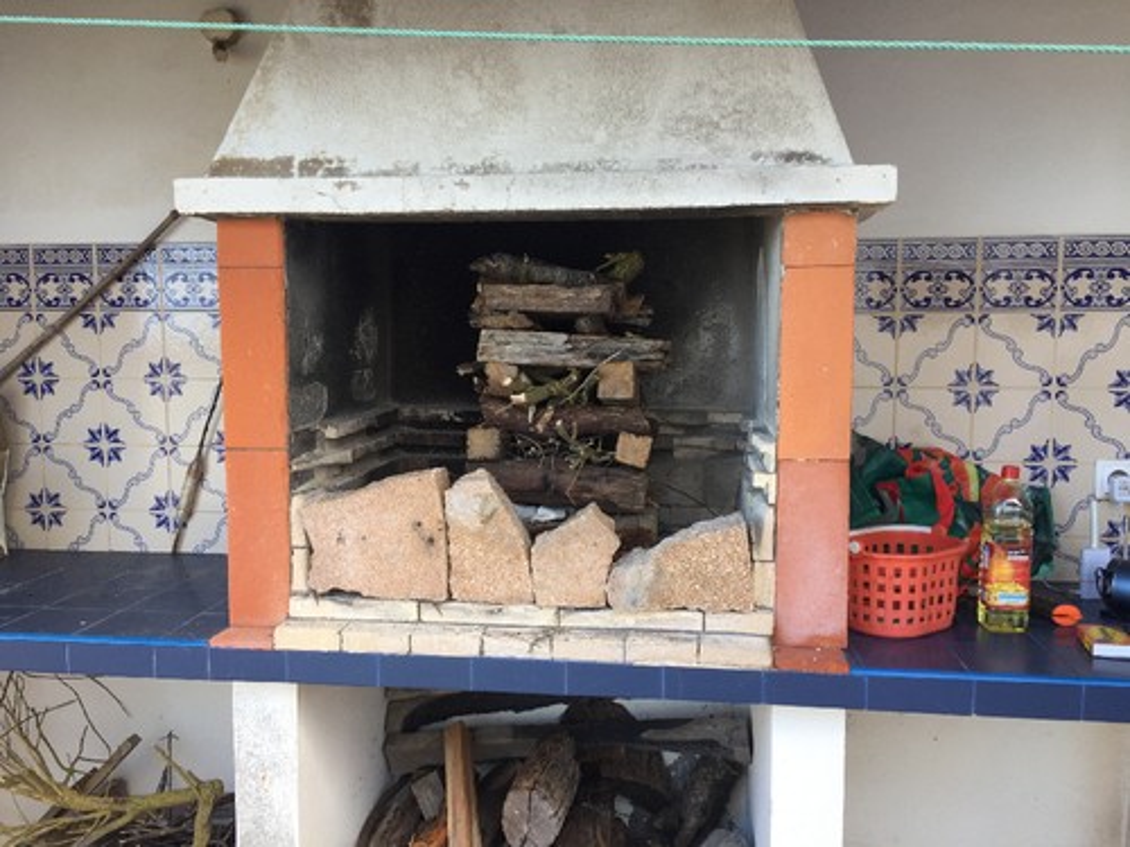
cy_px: 424
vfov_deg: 48.2
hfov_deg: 61.7
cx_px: 565
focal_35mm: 29
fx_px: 947
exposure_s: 1/100
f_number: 2.2
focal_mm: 4.15
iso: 32
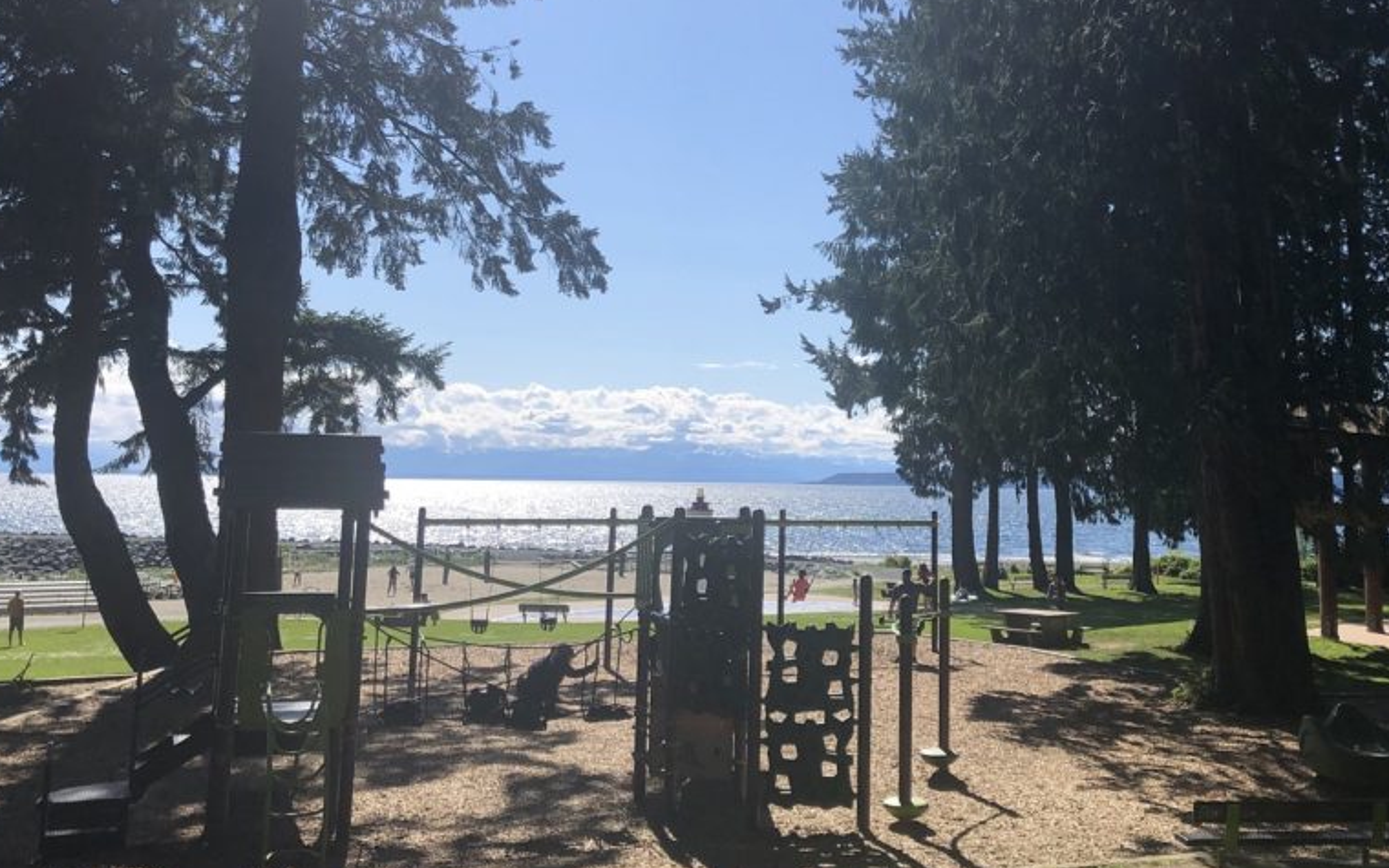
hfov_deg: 49.0
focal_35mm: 40
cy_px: 250
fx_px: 1514
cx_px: 822
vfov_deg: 31.6
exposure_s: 1/2667
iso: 20
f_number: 1.8
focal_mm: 3.99
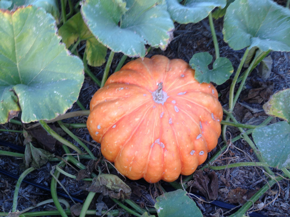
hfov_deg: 55.4
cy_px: 108
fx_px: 276
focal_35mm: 33
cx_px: 145
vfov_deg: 42.9
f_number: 2.4
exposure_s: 1/40
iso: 50
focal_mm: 4.12
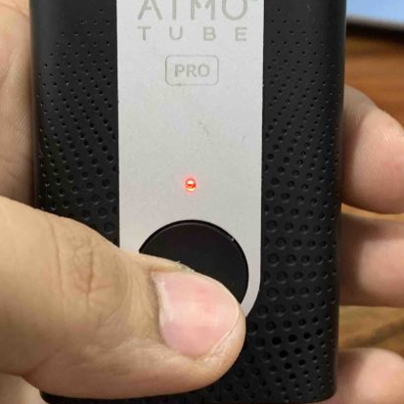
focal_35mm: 57
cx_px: 181
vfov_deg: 29.8
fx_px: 753
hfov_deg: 30.0
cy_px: 135
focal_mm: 4.25
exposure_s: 1/33
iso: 400
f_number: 1.8
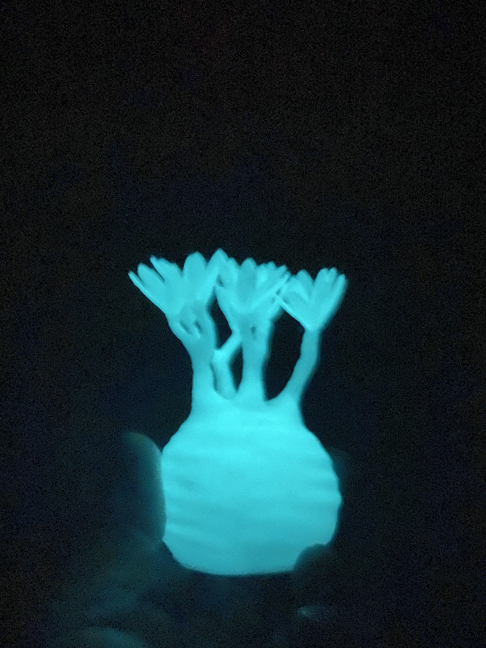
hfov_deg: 40.7
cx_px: 238
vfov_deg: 52.1
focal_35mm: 35
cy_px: 405
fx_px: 655
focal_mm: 4.25
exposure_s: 1.1
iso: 4000
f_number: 1.8
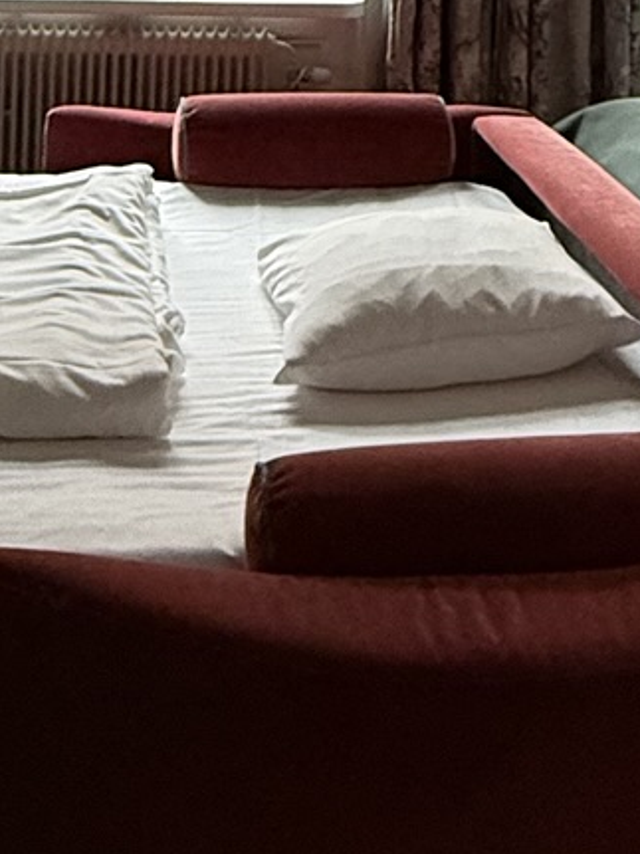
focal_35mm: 65
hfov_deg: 22.5
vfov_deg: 26.0
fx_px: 1603
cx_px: 246
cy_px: -222
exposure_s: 1/66
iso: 320
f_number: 2.2
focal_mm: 2.22
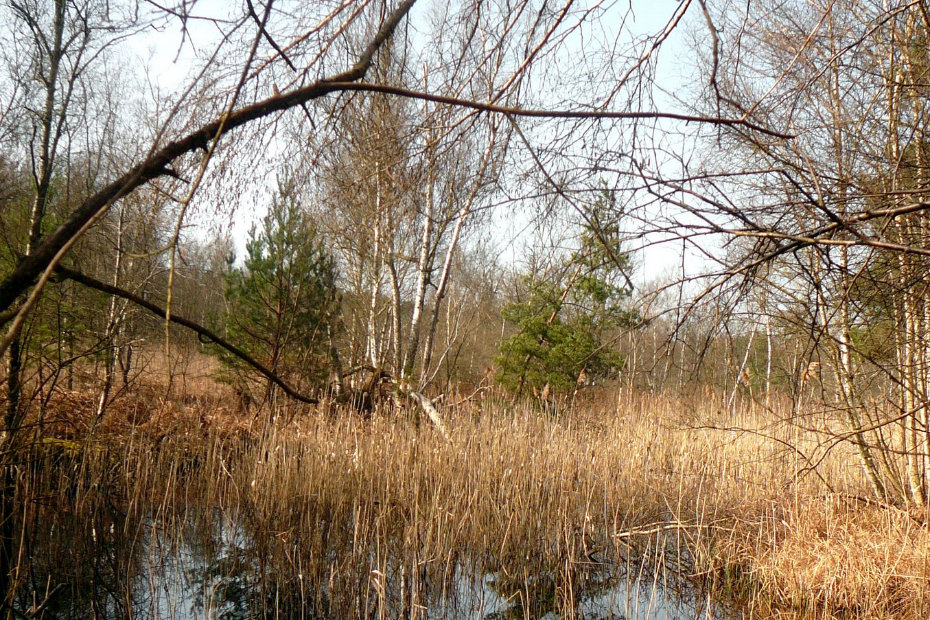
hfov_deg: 45.4
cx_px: 500
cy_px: 400
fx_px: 1111
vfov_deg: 31.0
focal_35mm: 43
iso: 80
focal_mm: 5.2
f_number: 2.8
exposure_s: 1/640
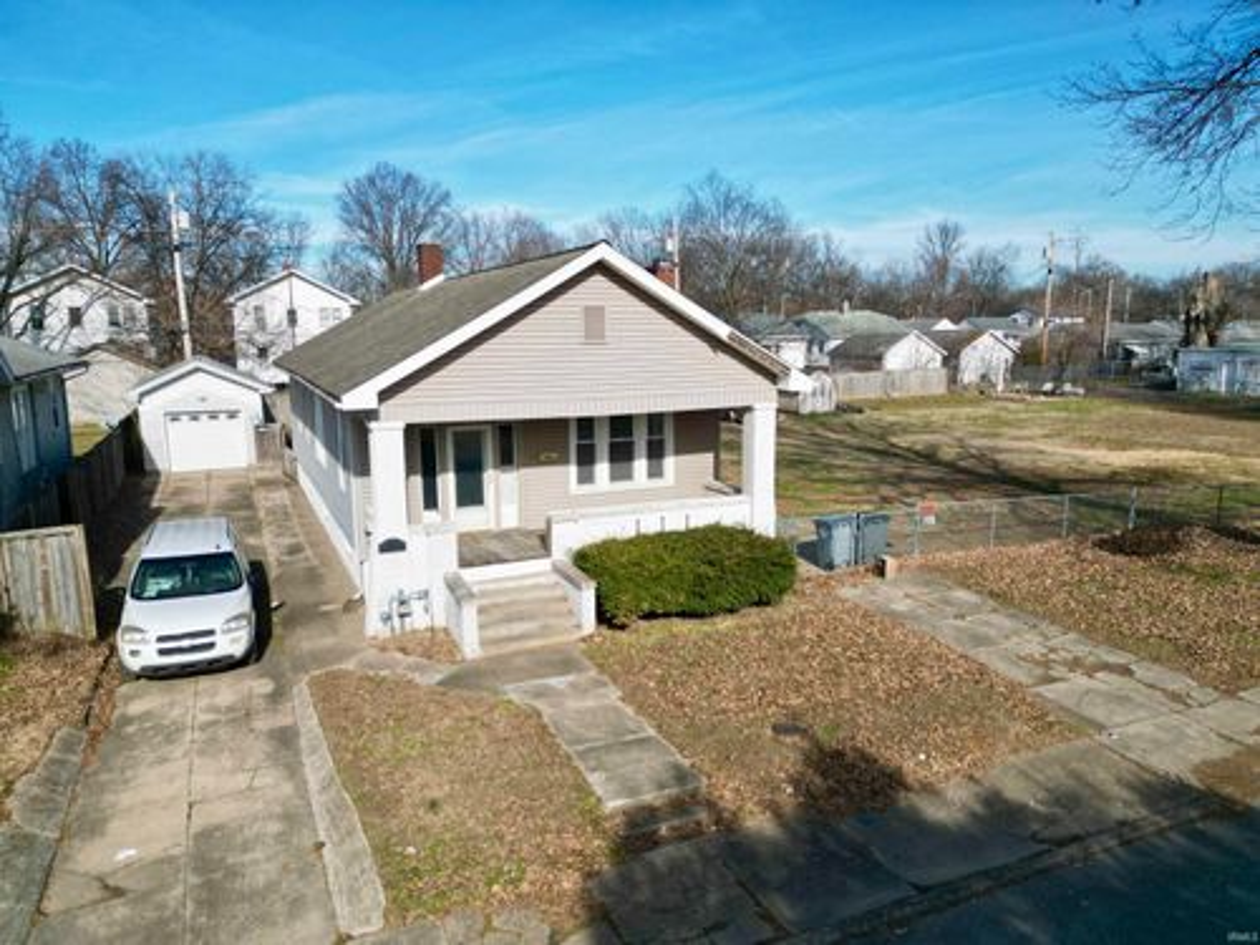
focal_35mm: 24
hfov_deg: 71.6
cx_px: 630
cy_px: 472
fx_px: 874
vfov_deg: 56.8
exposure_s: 1/4000
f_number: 1.7
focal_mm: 6.72
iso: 150
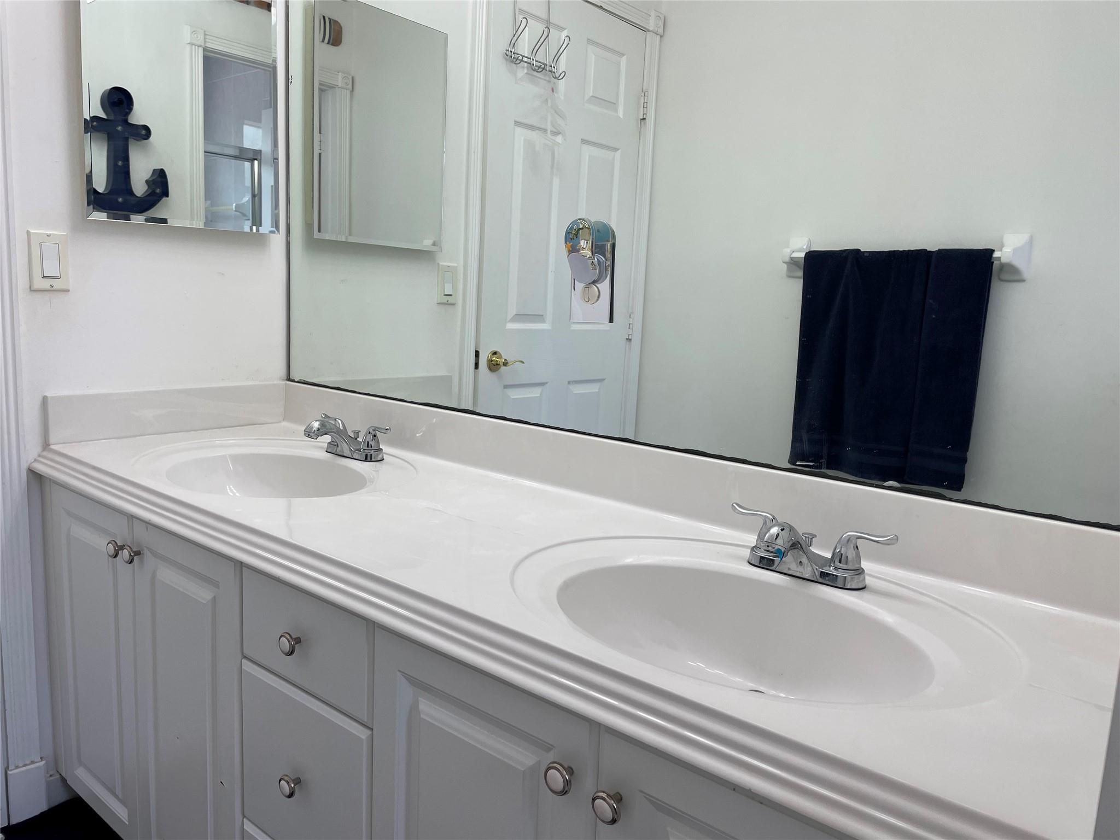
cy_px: 420
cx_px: 560
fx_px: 841
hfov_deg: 67.3
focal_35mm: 26
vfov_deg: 53.1
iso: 32
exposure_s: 1/208
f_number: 1.6
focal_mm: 4.2
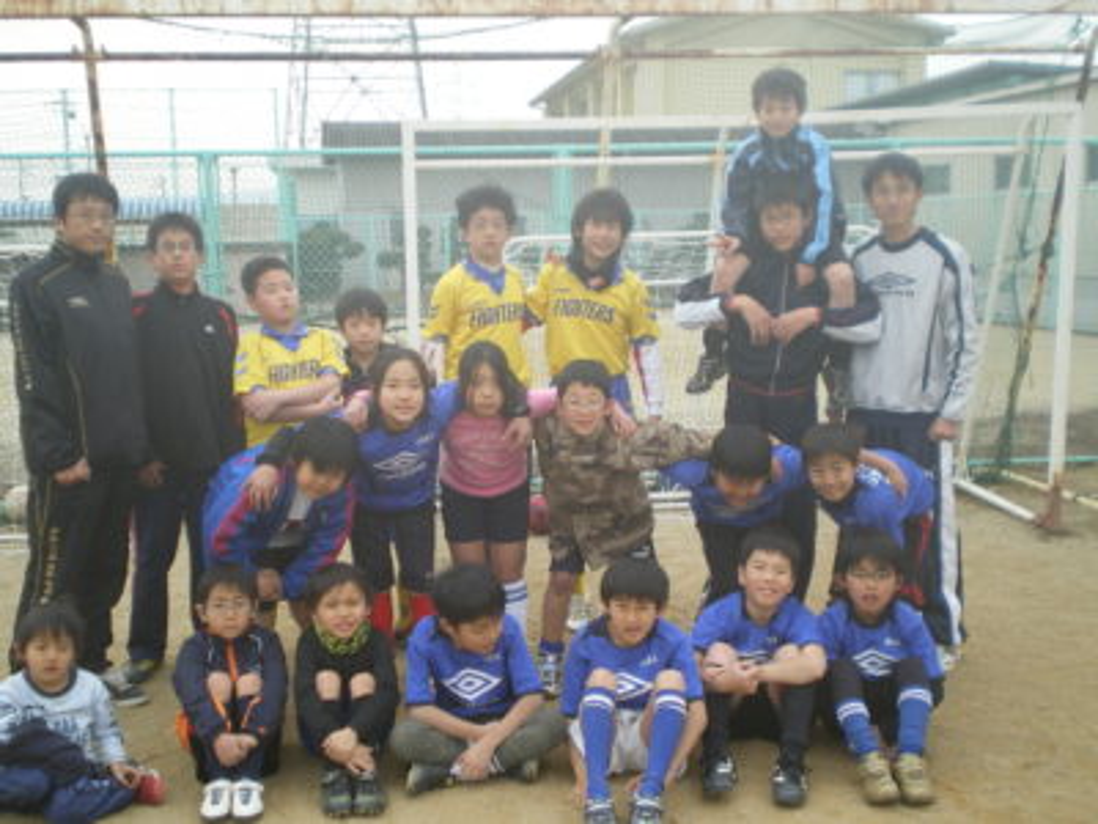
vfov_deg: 30.3
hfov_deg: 39.7
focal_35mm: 48
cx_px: 549
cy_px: 412
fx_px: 1523
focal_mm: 8.4
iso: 50
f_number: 3.7
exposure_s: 1/100
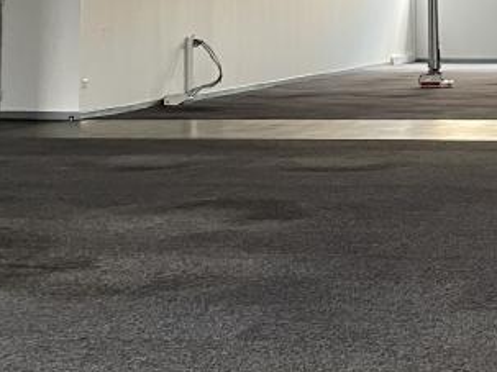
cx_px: 394
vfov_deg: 13.0
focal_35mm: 110
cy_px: -108
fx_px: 1579
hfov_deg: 17.7
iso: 400
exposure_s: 1/60
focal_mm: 4.2
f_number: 1.6
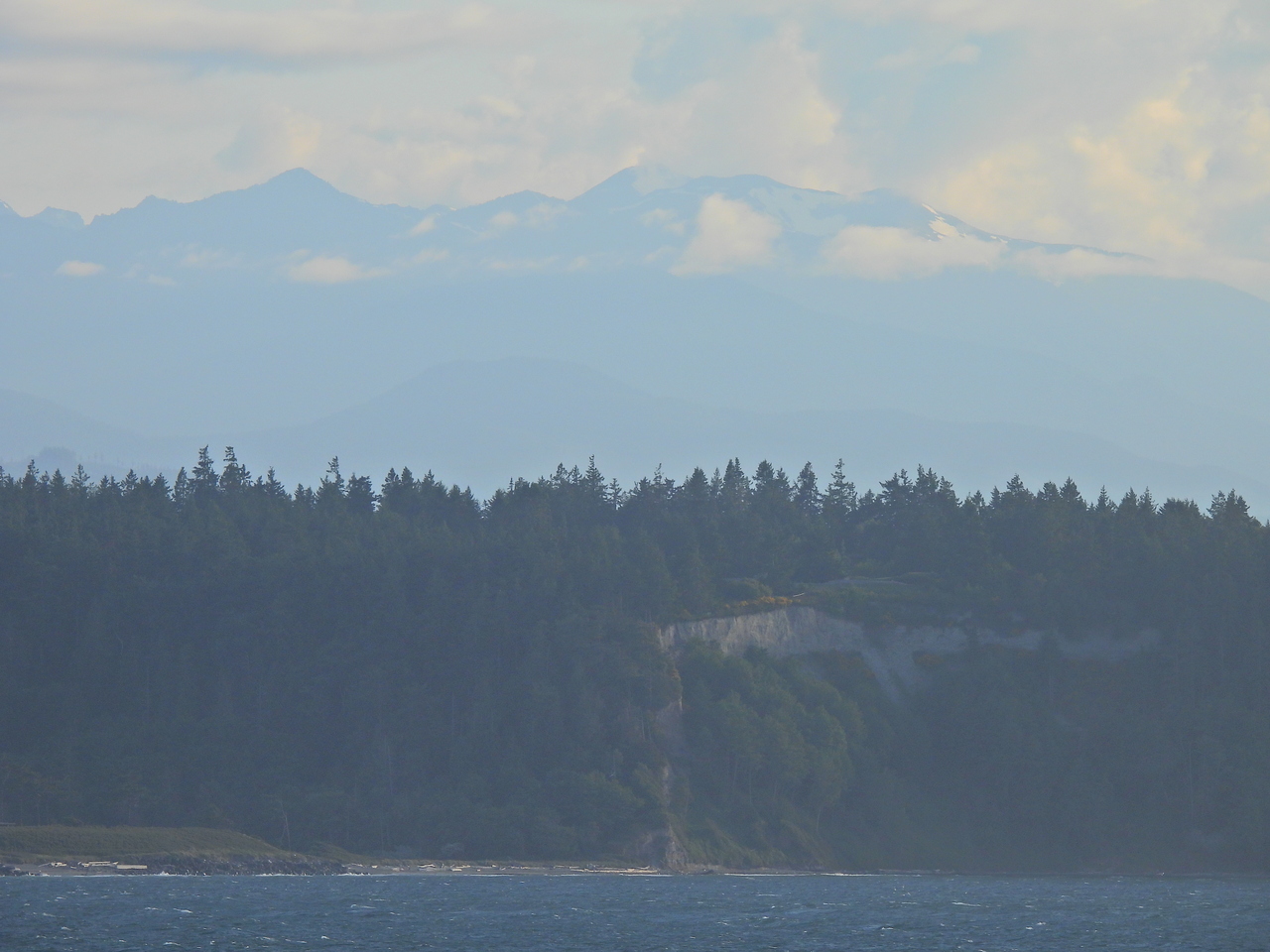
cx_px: 635
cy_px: 476
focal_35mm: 380
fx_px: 13942
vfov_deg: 3.9
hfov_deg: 5.2
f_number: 5
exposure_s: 1/640
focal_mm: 67.8
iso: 100
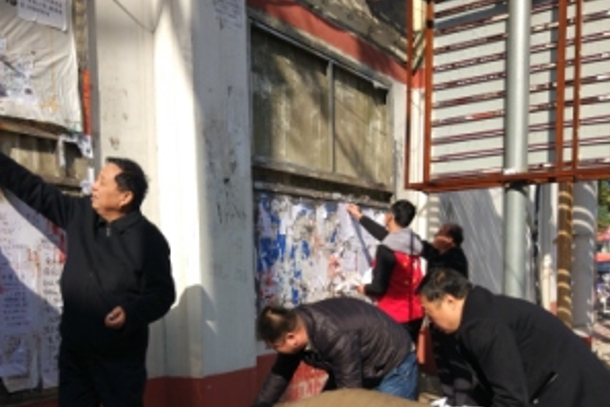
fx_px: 745
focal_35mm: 44
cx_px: 285
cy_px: 306
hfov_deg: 44.5
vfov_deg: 30.0
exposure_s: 1/813
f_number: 2
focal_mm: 4.26
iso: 100
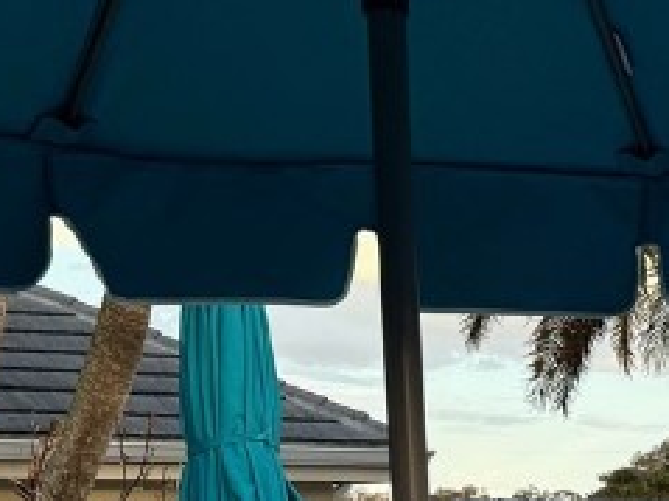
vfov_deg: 13.3
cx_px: 1038
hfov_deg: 17.0
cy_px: 806
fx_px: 1990
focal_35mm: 103
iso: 80
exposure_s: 1/1059
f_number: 1.78
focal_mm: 6.76
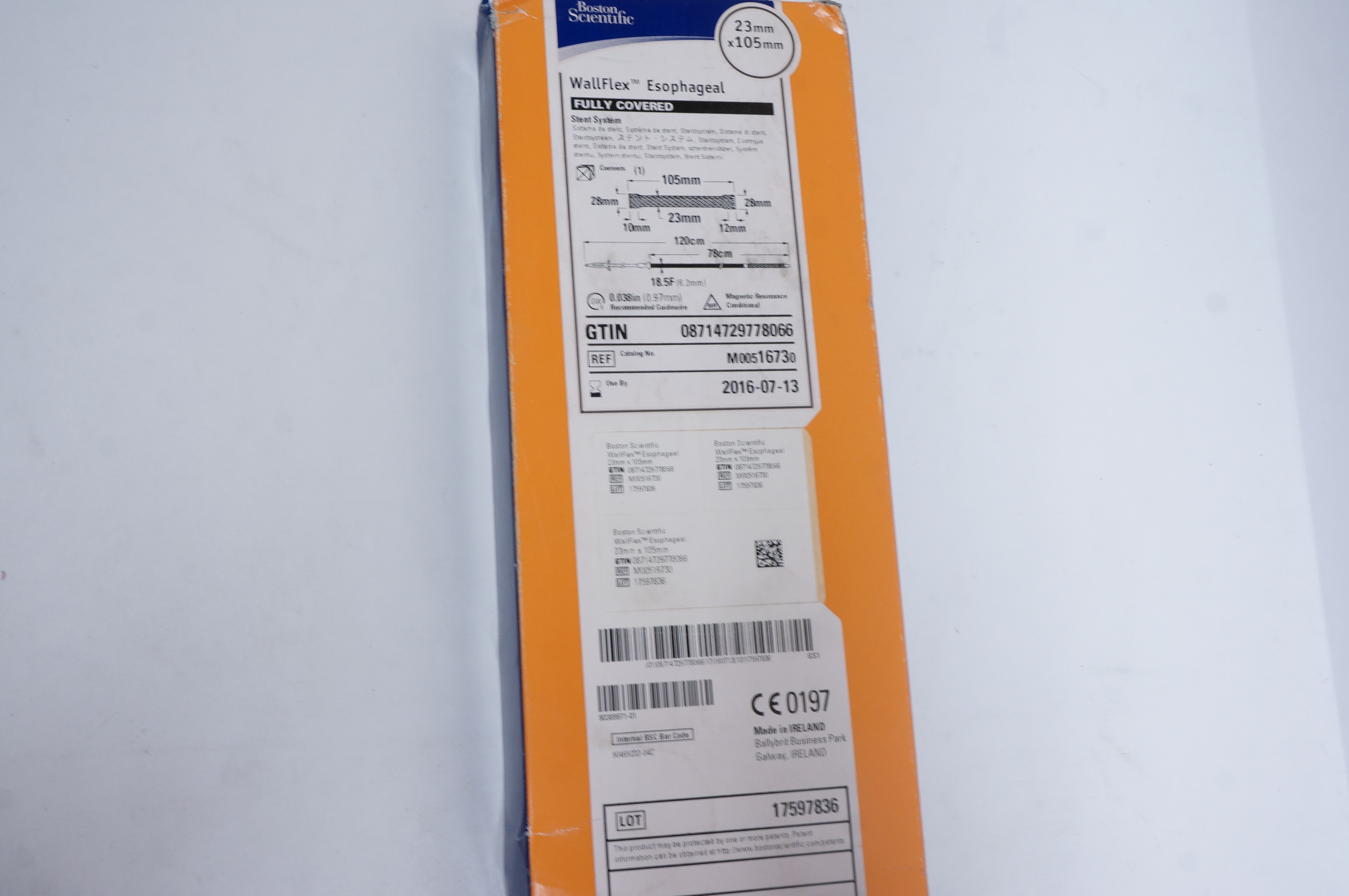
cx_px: 674
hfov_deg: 49.6
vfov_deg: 34.1
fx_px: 1460
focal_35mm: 39
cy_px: 448
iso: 400
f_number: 10
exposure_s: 1/13
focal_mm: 26
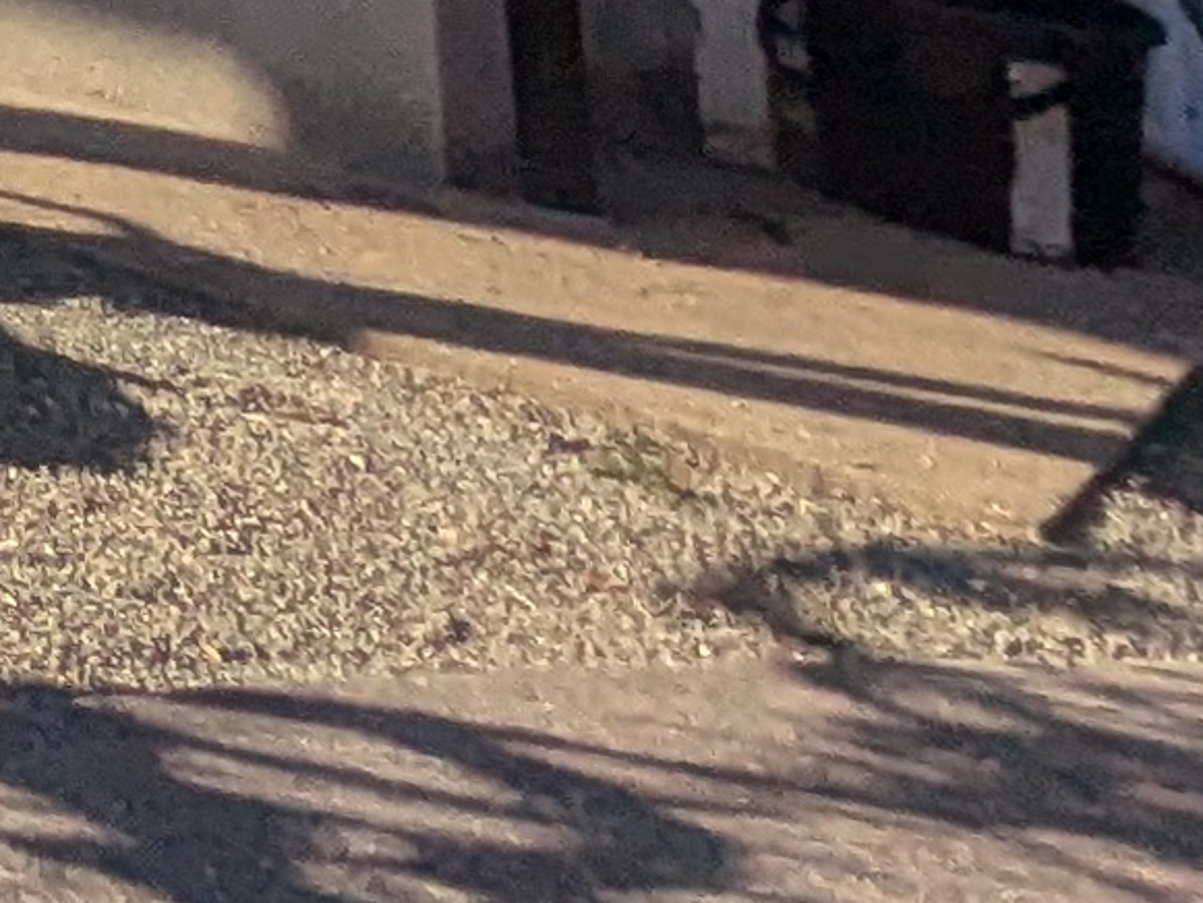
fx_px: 3858
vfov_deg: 10.1
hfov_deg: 10.0
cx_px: -2828
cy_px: -1777
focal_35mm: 111
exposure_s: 1/2732
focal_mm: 2.35
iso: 41
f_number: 2.2
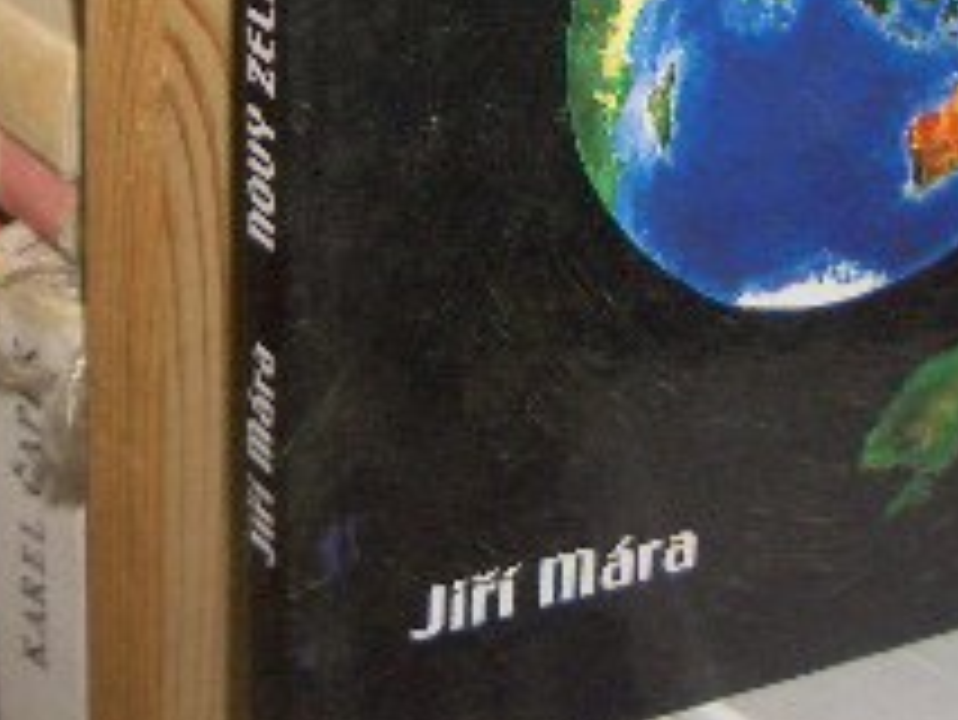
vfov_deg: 13.8
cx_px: 508
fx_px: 2908
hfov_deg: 18.7
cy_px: -112
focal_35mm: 105
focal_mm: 5.8
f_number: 2.6
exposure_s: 1/60
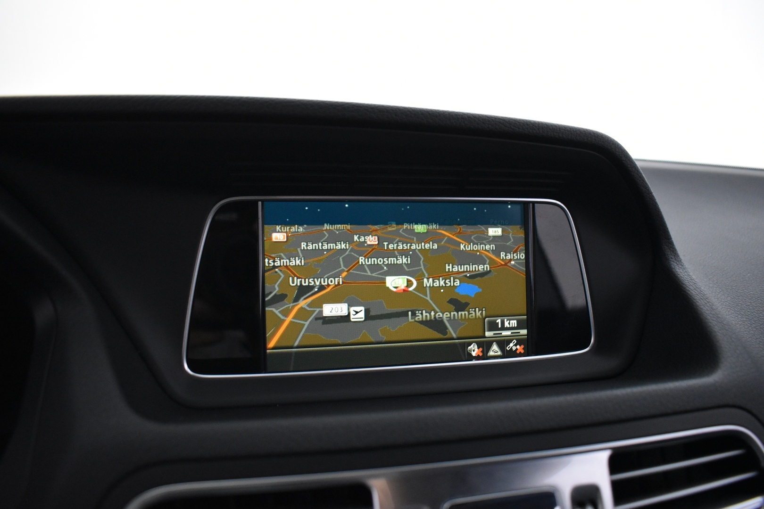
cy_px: 254
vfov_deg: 47.9
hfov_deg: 67.4
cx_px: 382
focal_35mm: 27
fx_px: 573
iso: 2800
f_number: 3.5
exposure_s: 1/60
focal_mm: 18
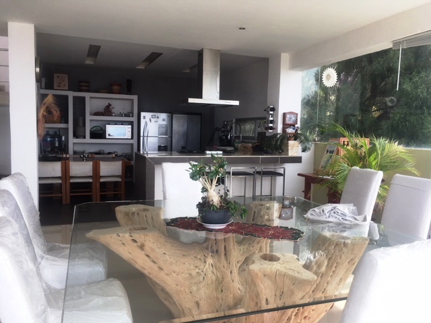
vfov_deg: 48.2
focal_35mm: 29
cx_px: 216
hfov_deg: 61.7
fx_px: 361
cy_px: 162
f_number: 2.2
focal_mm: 4.15
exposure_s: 1/186
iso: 25
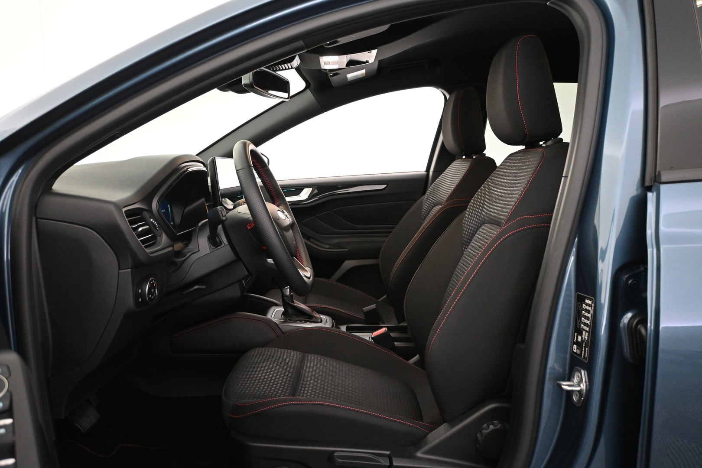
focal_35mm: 30
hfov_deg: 61.9
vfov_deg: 43.6
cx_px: 351
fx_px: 585
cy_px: 234
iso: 1600
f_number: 3.8
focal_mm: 20
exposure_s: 1/30
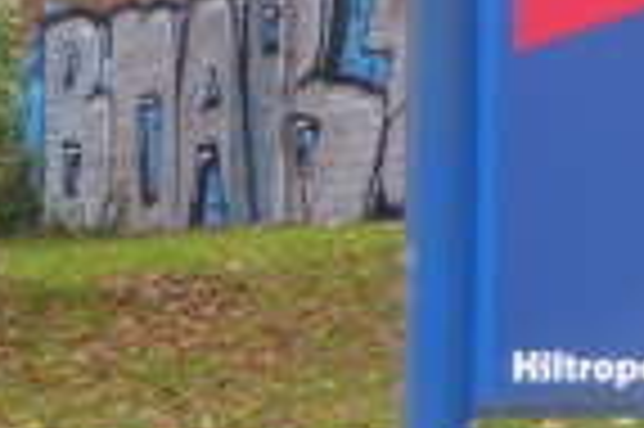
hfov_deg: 9.4
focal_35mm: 213
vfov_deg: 6.4
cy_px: 207
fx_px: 3806
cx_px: 914
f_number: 4.4
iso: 125
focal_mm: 11.7
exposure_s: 1/60
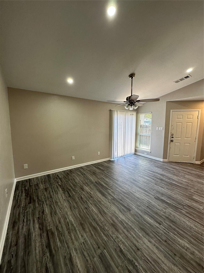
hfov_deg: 85.7
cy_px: 136
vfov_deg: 102.1
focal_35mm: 14
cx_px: 102
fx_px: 110
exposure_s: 1/120
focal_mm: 2.22
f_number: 2.2
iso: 160
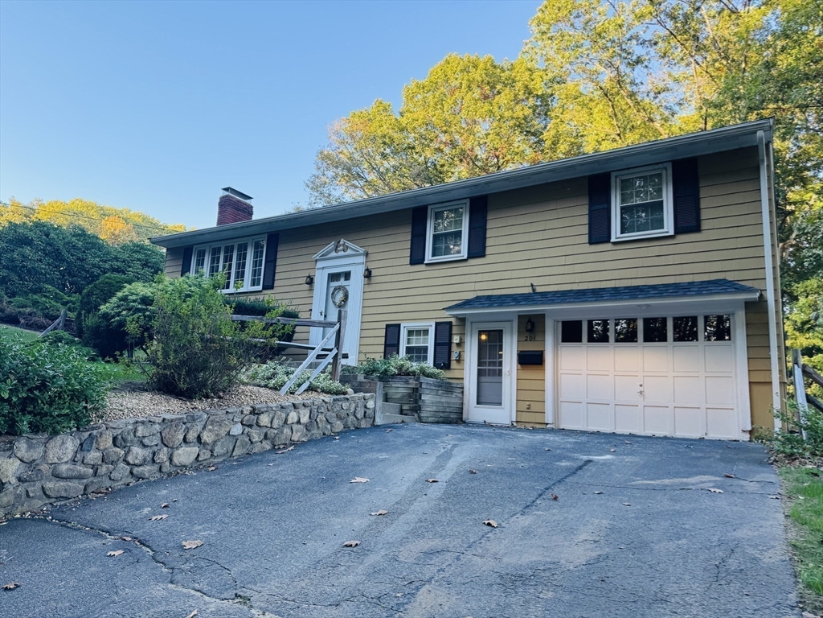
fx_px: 571
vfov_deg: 56.8
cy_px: 309
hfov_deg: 71.6
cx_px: 412
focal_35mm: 24
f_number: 1.78
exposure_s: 1/227
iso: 80
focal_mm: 6.76
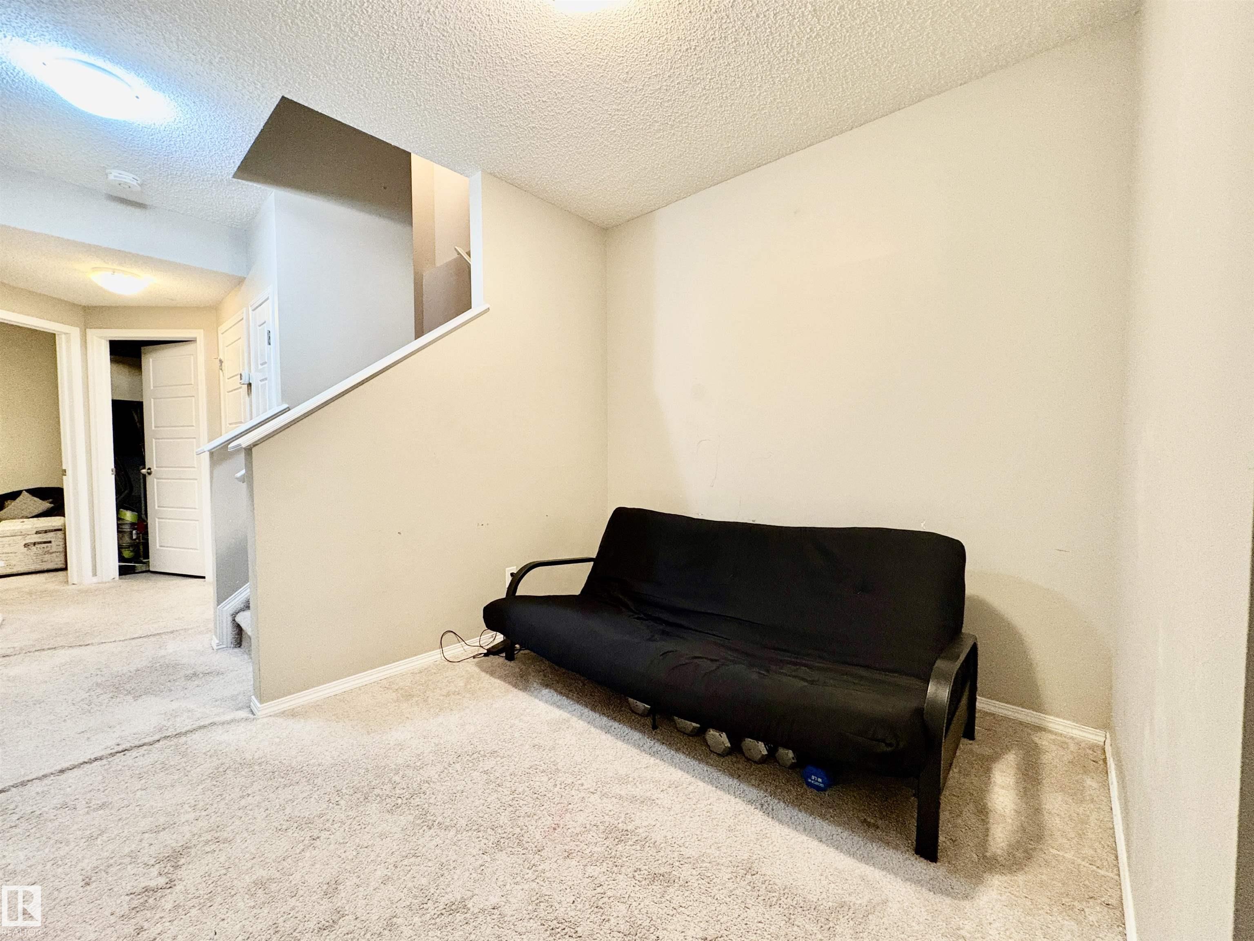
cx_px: 627
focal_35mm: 14
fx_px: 507
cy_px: 470
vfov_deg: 85.7
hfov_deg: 102.1
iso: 500
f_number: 2.2
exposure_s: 1/60
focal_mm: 2.22
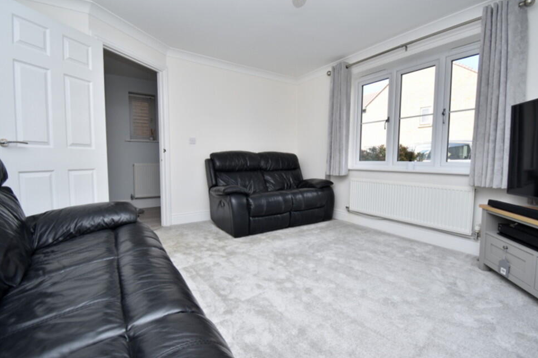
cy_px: 179
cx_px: 276
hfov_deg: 96.7
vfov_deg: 73.7
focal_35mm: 16
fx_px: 239
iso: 100
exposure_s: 1/125
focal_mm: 10
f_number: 4.5
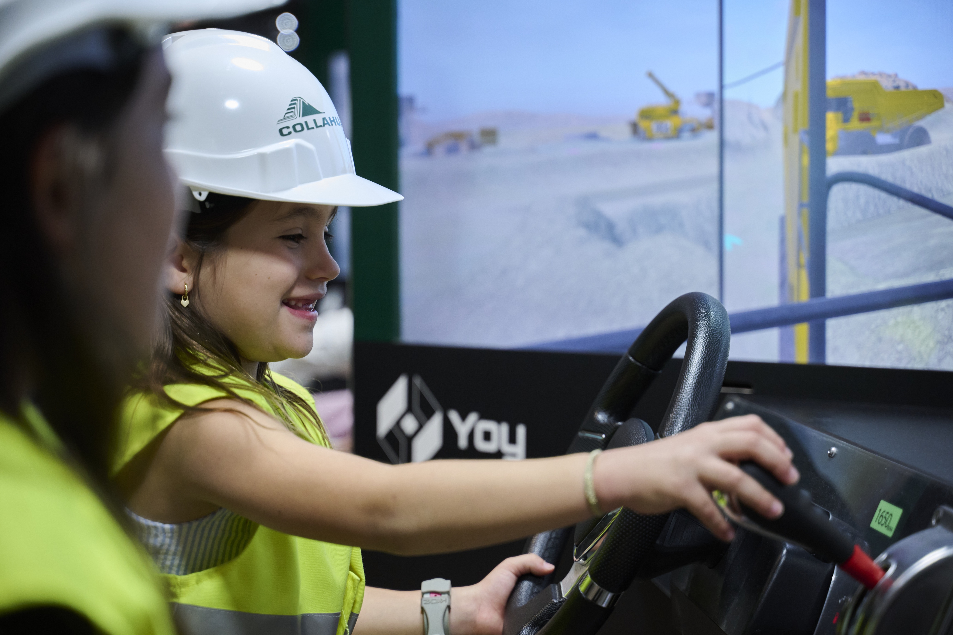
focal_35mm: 75
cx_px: 476
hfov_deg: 27.0
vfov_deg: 18.2
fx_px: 1985
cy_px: 318
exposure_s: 1/200
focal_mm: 75
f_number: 3.2
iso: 1600
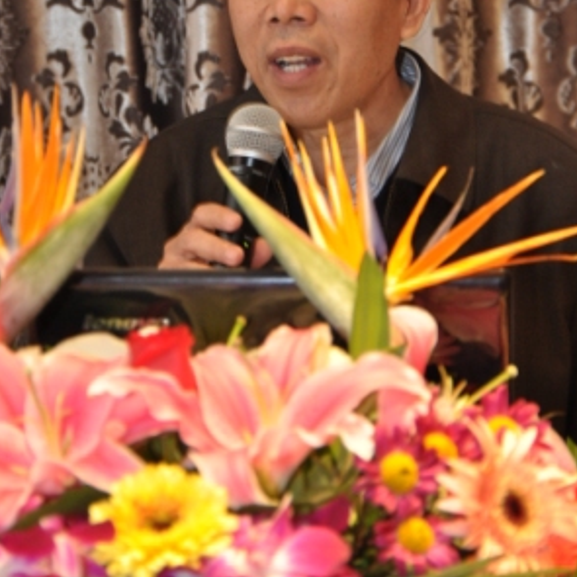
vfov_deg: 11.2
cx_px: 288
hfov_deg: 11.3
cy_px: 147
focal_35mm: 155
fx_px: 2923
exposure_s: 1/30
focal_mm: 80
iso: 1000
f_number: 6.3
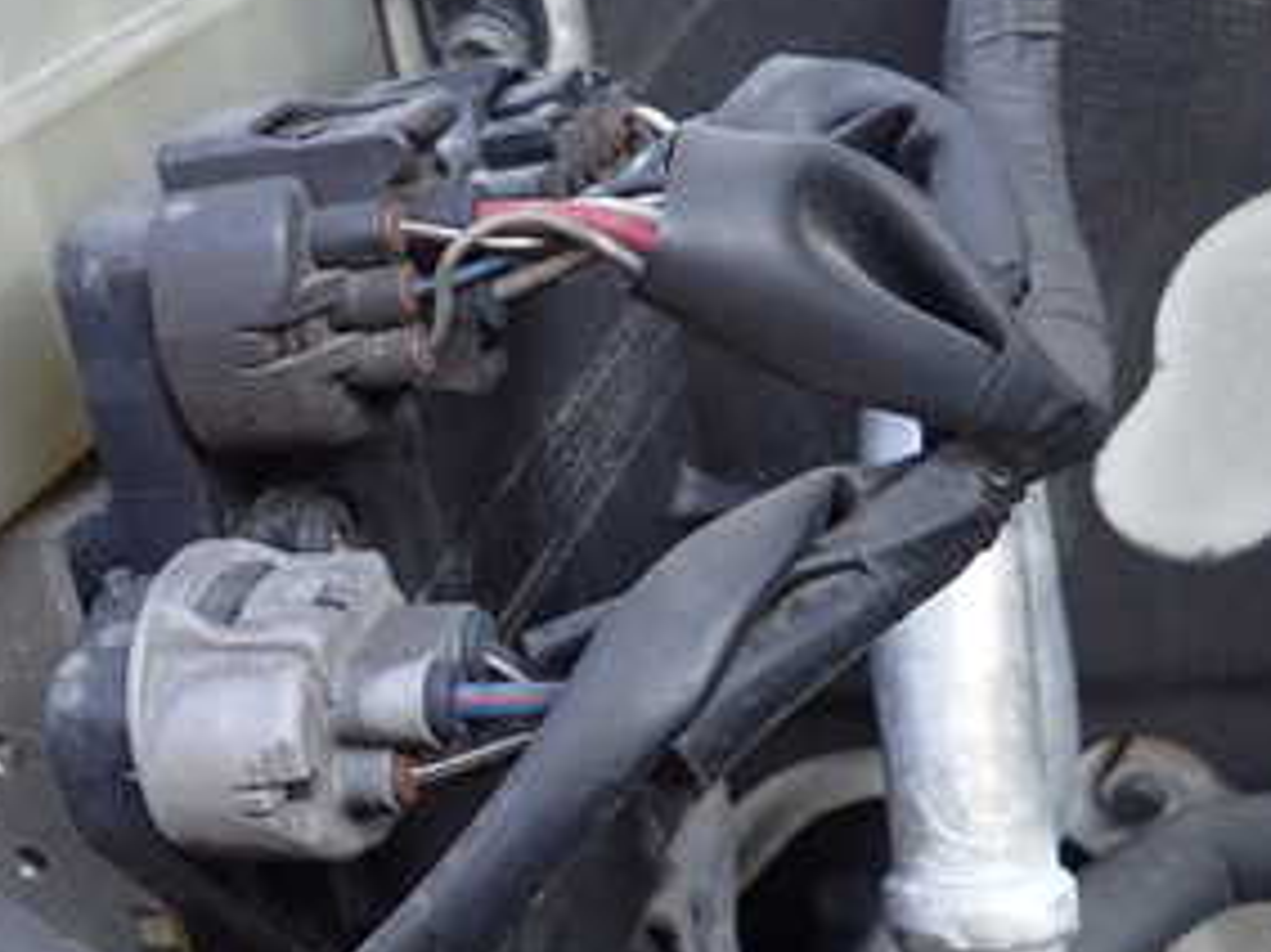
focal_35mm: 53
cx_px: 22
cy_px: 543
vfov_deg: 27.5
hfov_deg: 33.4
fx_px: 1945
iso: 100
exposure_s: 1/125
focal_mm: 4.5
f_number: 2
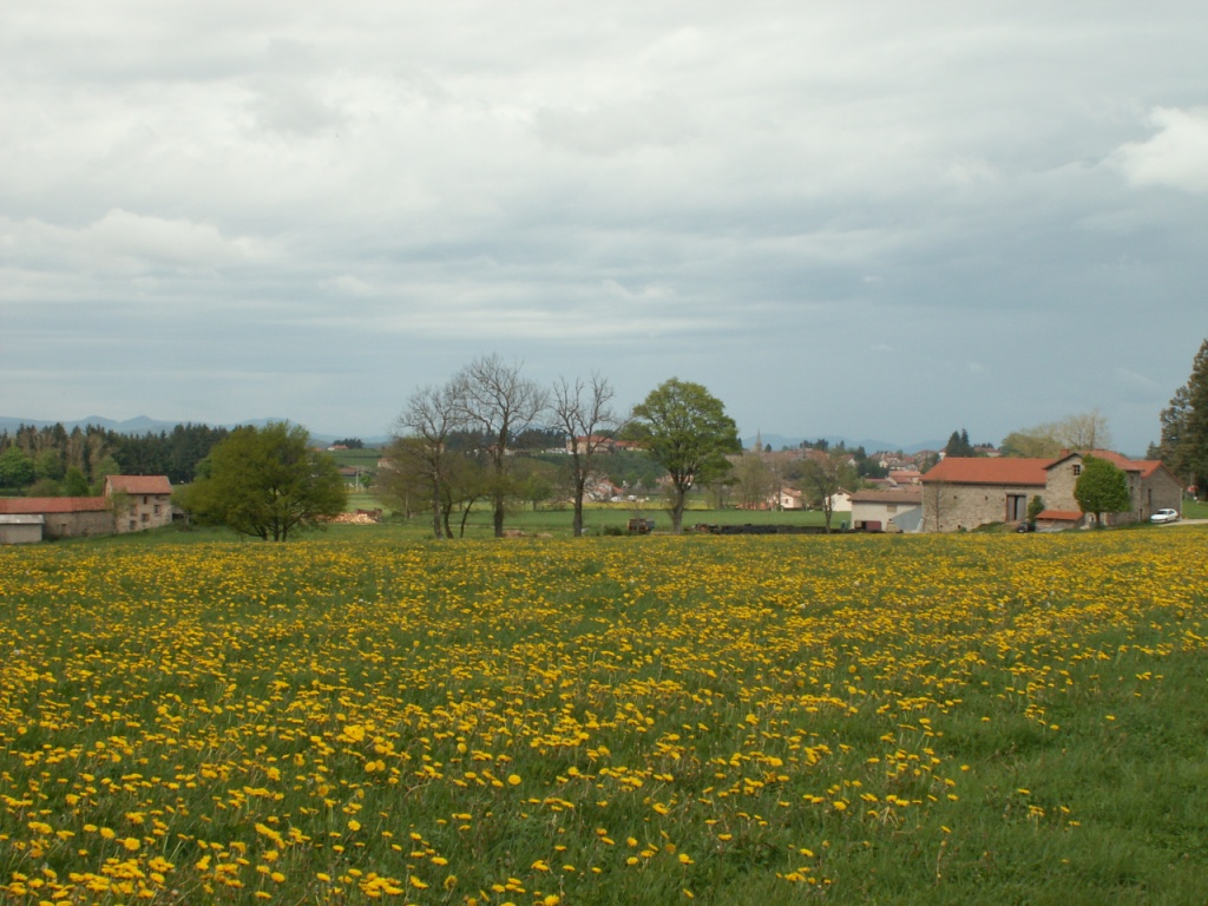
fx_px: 1850
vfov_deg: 27.5
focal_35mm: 53
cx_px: 604
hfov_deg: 36.2
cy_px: 453
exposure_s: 1/125
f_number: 8
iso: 50
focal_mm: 8.77
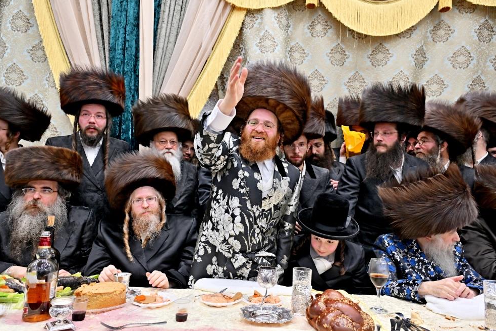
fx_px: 345
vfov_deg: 51.3
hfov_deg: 71.5
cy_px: 161
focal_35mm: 25
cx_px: 247
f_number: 4
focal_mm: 24
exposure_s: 1/200
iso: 800
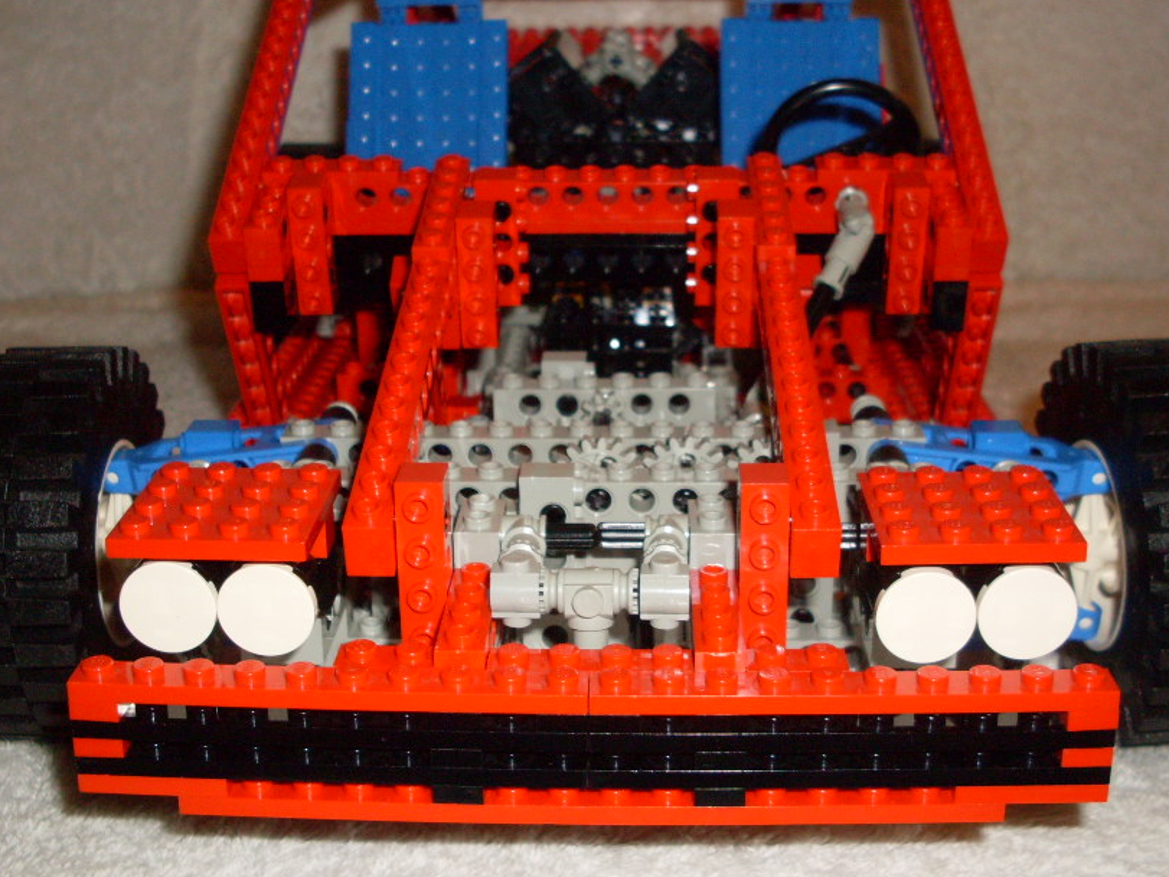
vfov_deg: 30.2
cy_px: 372
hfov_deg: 39.7
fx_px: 1621
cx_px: 603
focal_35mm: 48
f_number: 2.8
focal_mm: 6.3
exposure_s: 1/45
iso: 100
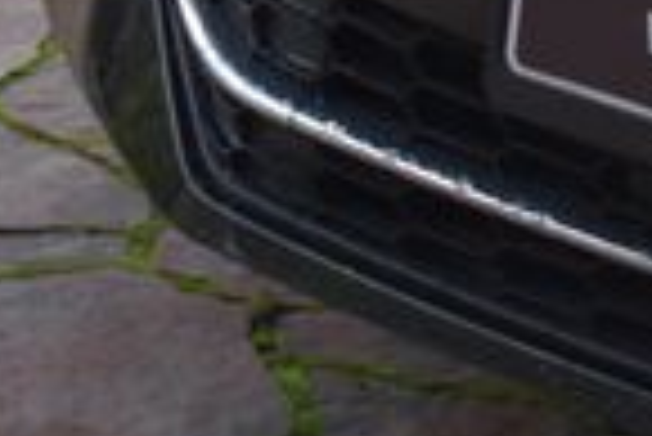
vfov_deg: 4.8
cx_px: 1907
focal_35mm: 283
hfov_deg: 6.6
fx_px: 5130
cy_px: -472
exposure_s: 1/320
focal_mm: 40
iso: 500
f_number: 9
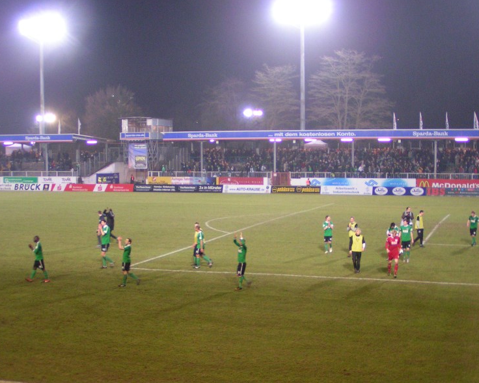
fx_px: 737
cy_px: 193
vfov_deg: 29.1
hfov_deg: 36.0
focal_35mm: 52
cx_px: 243
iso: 200
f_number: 2.8
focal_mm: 7.6
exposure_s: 1/30
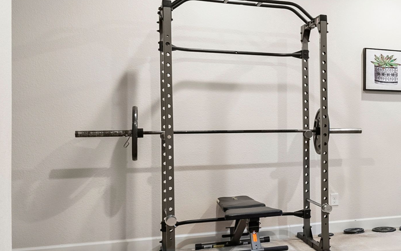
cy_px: 124
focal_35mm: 53
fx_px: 579
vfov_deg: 24.4
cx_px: 533
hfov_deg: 29.8
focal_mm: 17
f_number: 8
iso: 640
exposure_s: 1/1.25
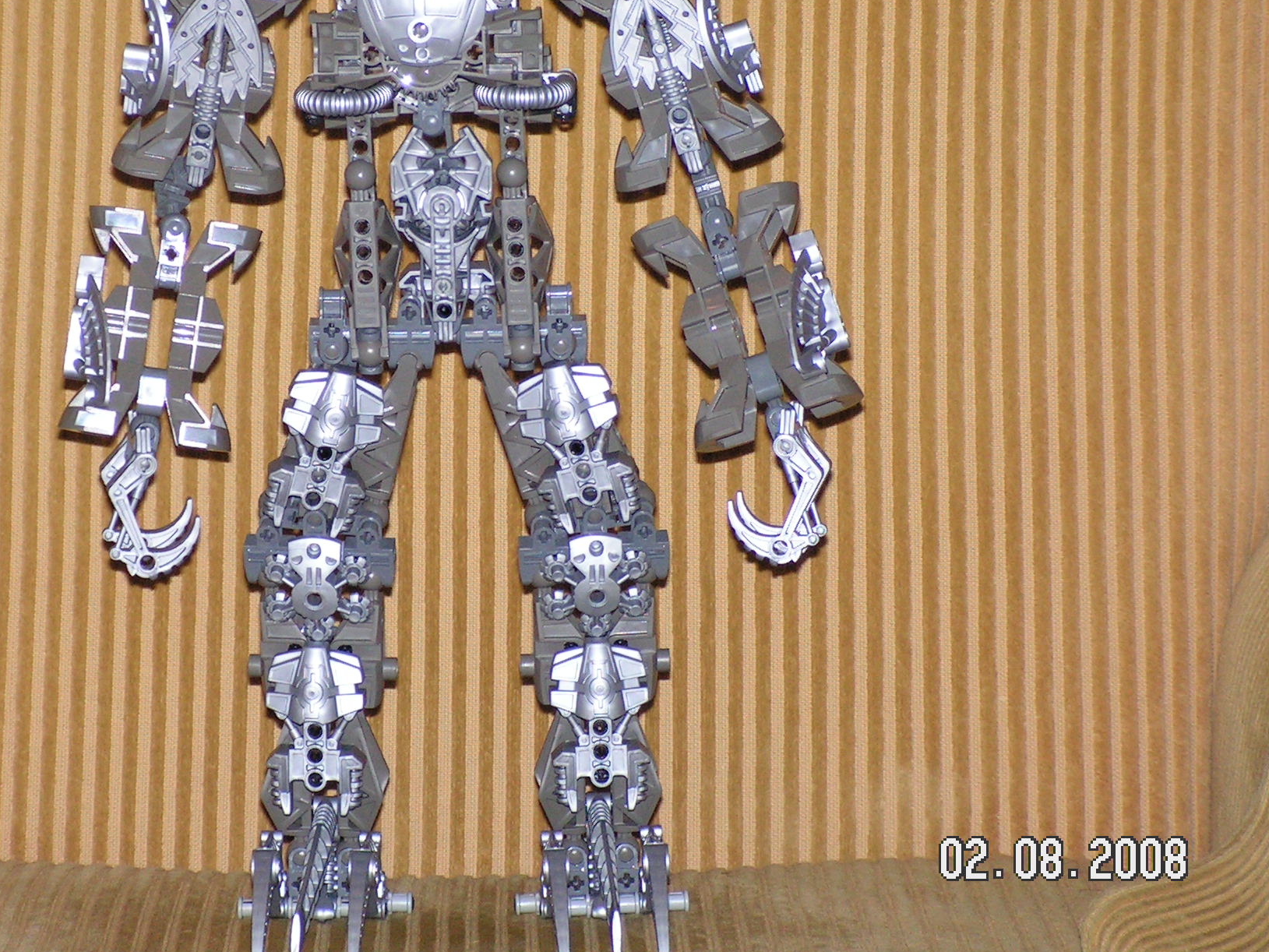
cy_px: 377
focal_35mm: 171
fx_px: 6269
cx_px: 523
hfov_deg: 11.6
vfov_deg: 8.7
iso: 200
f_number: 3.4
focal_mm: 22.8
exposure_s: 1/160
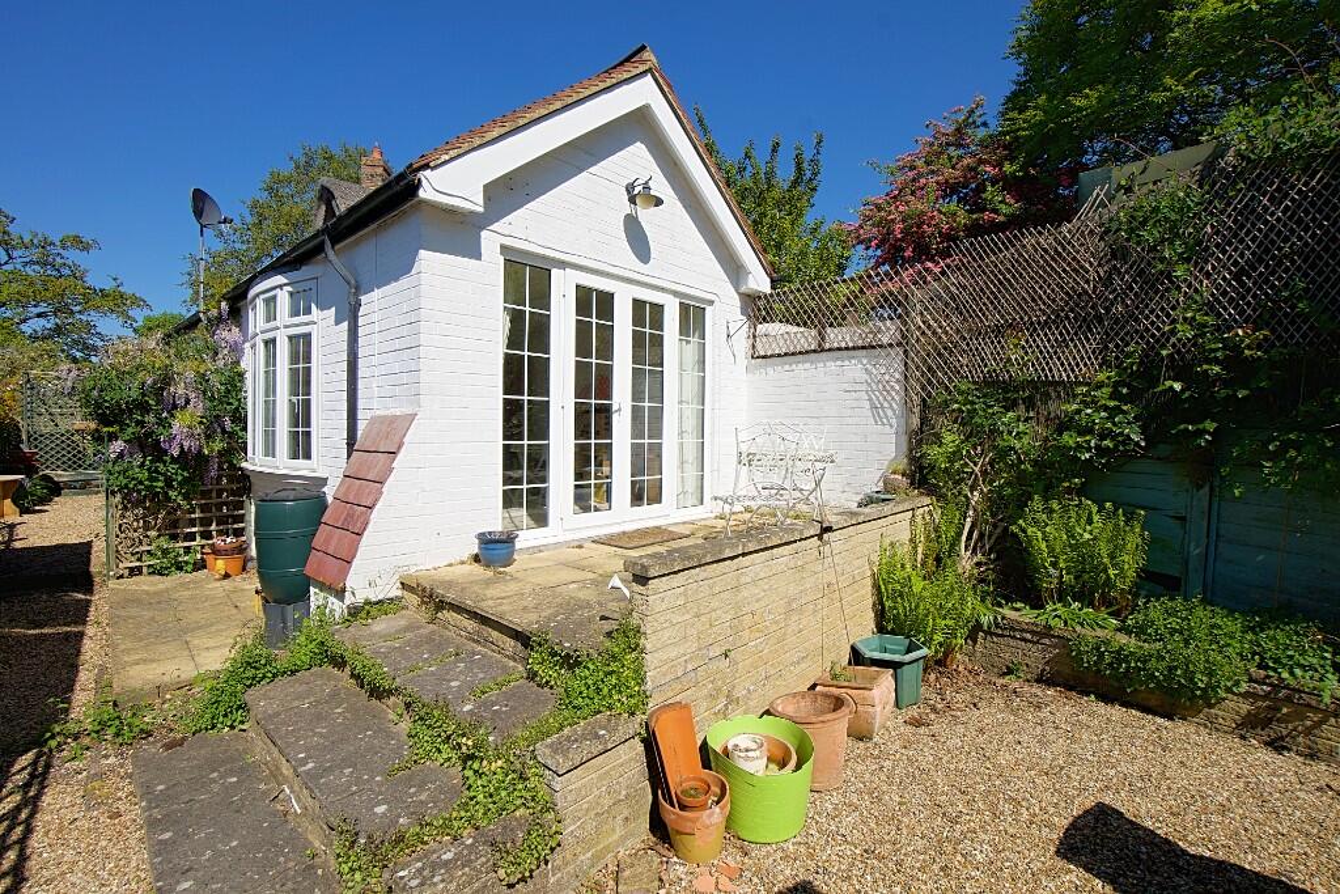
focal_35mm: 15
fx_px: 558
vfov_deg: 77.3
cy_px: 447
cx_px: 670
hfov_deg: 100.4
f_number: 10
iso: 100
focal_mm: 10
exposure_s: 1/250
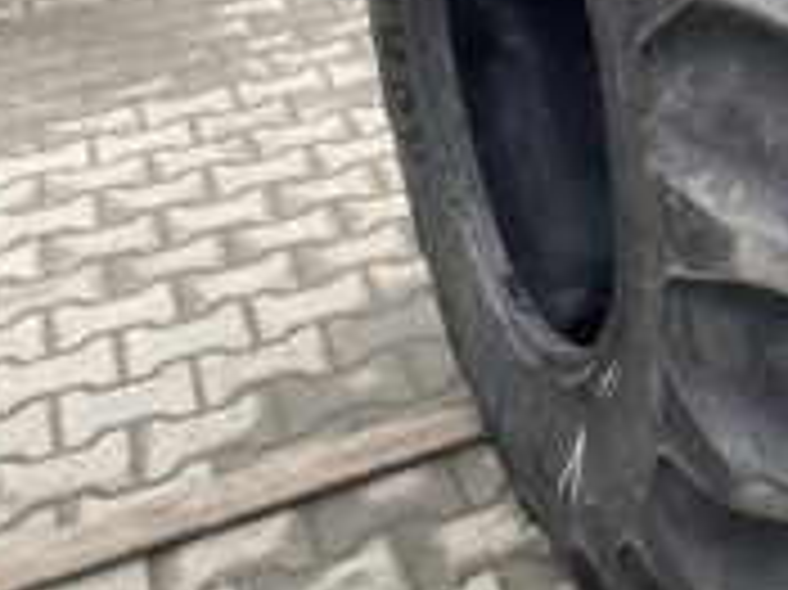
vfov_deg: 22.1
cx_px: 833
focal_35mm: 64
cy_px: 7
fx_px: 1456
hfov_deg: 28.0
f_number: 1.8
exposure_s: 1/122
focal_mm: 4.25
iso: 40
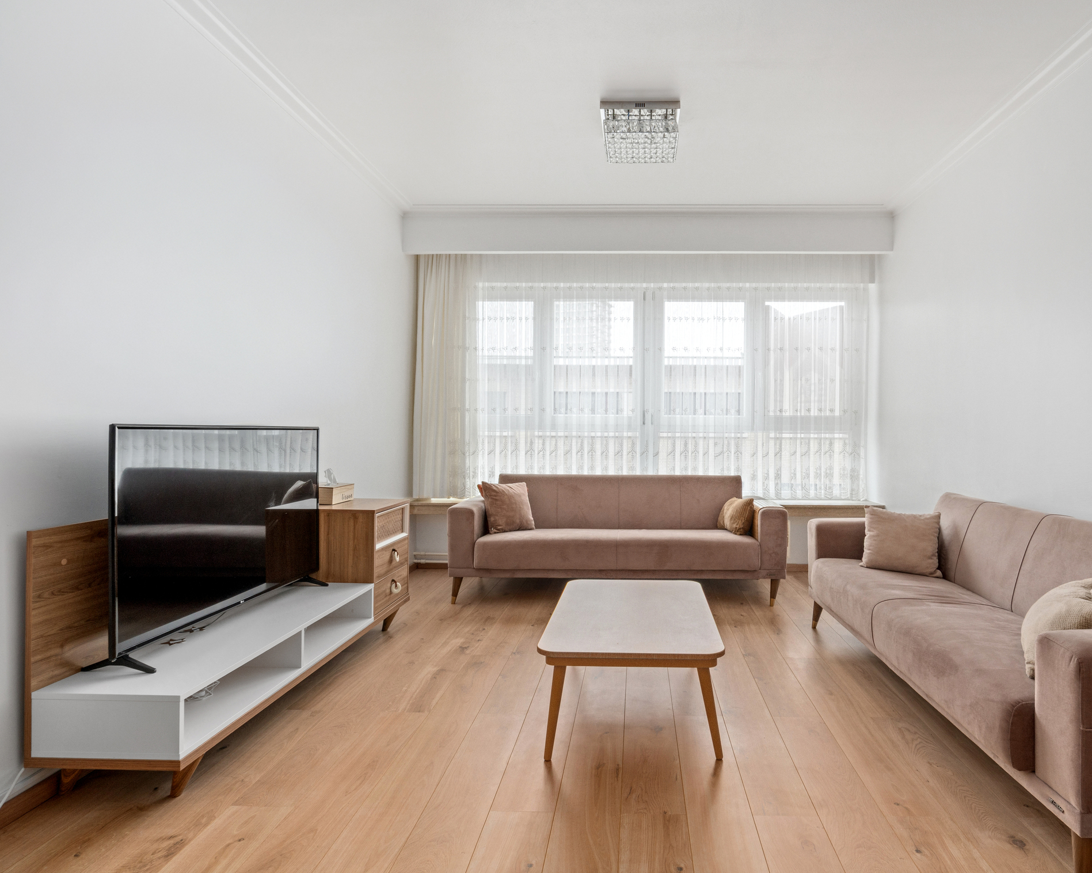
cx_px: 631
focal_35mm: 19
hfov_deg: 82.7
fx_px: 614
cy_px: 437
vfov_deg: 70.8
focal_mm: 16
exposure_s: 1.6
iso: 250
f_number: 11
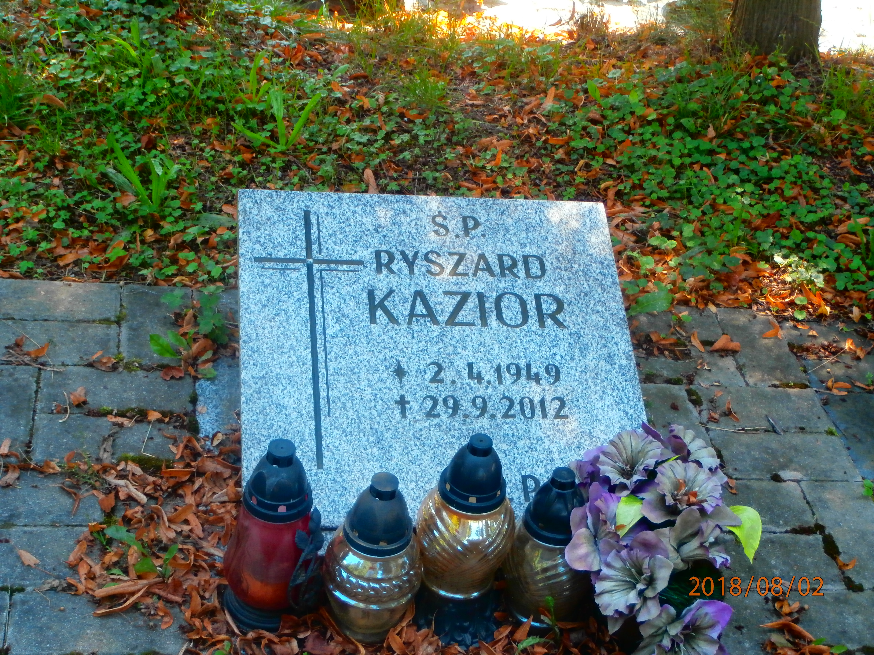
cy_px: 328
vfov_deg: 25.7
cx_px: 437
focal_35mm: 57
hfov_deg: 33.8
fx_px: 1439
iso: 200
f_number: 4.5
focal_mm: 10.11
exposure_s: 1/80
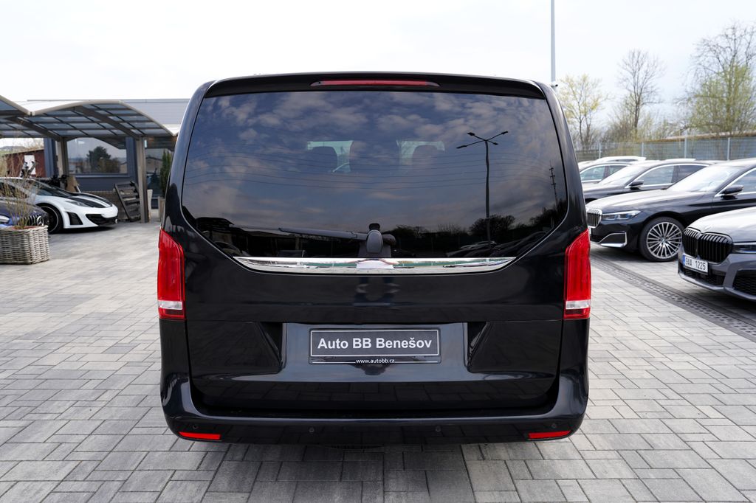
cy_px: 252
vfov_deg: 43.6
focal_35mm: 30
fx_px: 630
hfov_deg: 61.9
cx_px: 378
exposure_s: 1/100
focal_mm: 30
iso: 100
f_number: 5
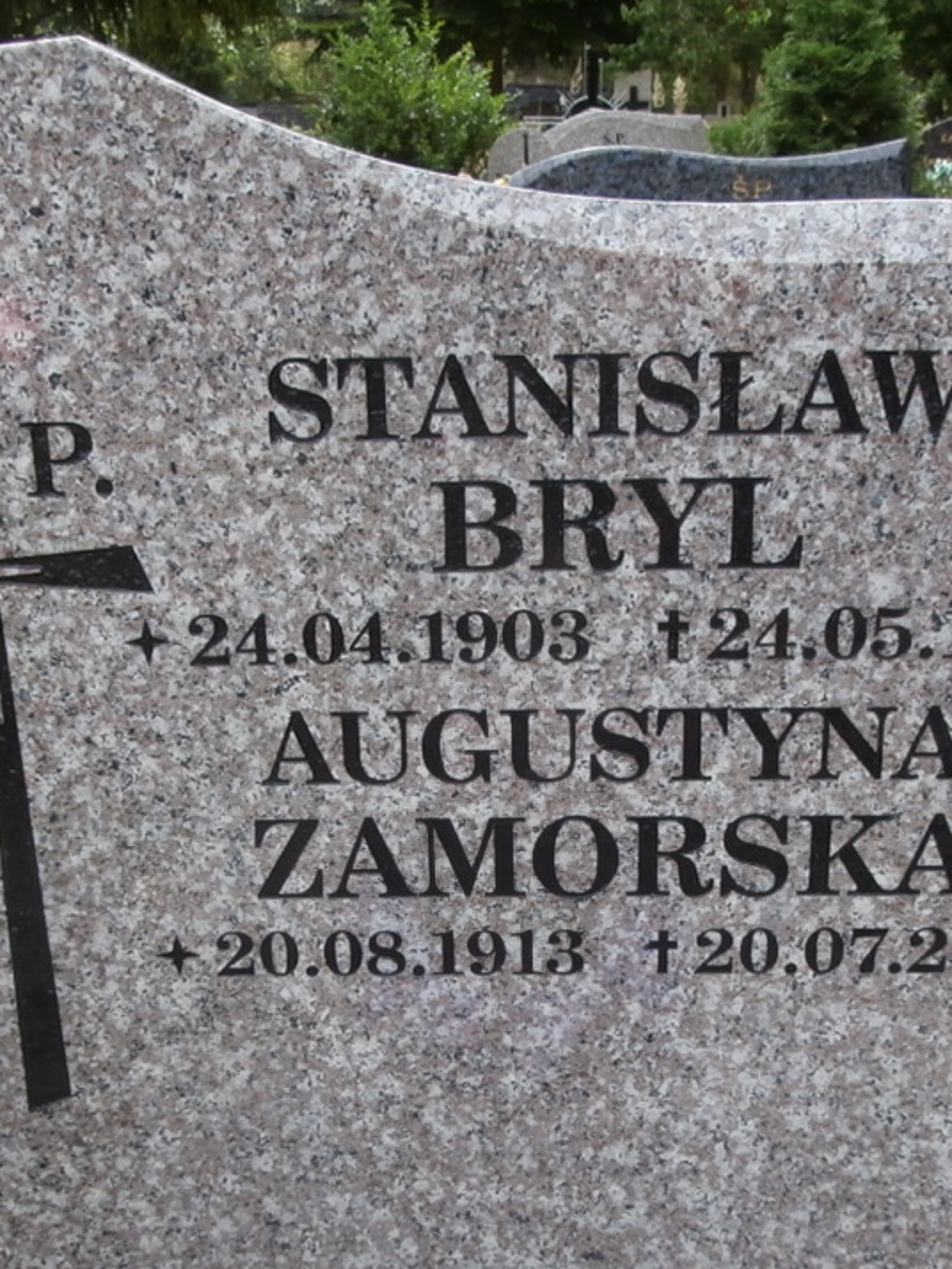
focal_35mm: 43
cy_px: 844
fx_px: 1576
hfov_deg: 33.6
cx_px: 497
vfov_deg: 43.2
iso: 100
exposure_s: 1/60
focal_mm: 4.2
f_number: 7.9
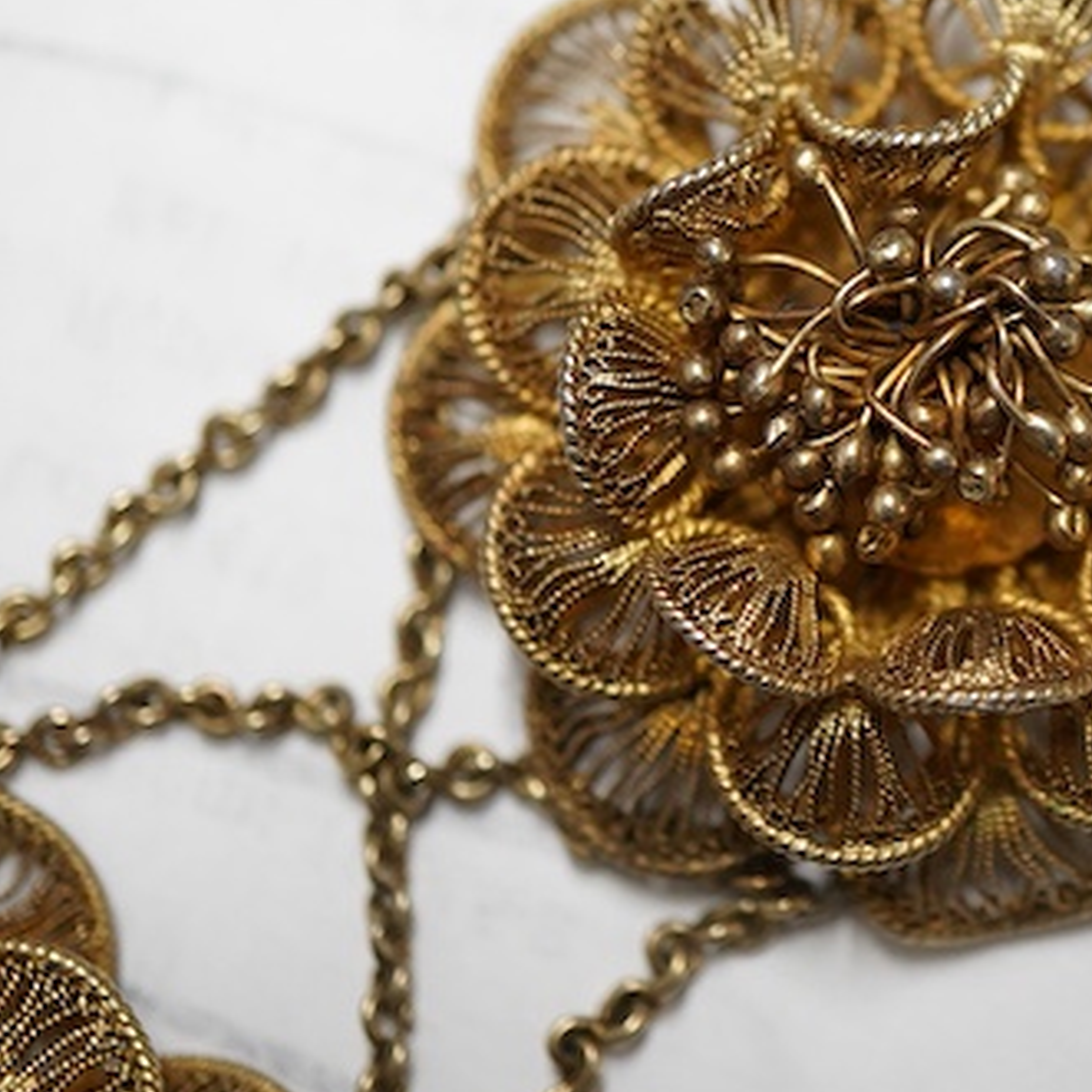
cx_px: 874
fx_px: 3712
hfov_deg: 16.6
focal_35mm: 104
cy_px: 389
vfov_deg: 16.7
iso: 1000
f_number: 5
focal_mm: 30
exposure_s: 1/125
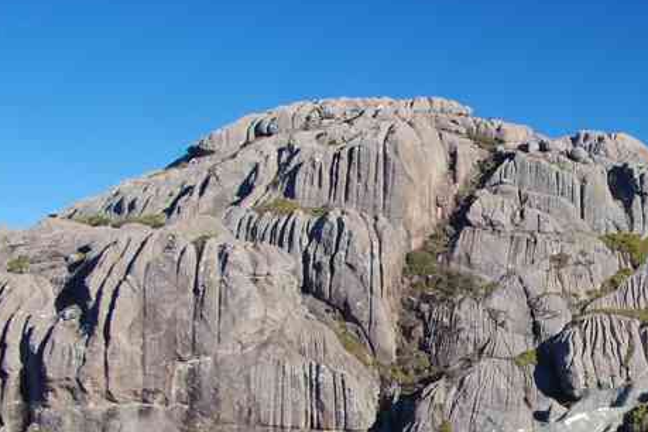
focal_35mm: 75
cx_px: 667
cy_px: 316
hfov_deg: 25.4
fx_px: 1357
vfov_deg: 18.0
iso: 200
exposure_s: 1/60
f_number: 11
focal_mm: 23.1
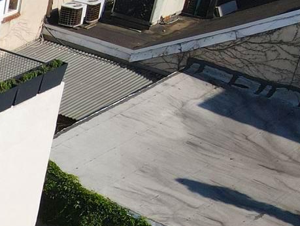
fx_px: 928
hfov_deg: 15.3
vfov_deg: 13.4
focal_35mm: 107
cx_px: -277
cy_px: 278
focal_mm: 4.5
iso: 120
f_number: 2.8
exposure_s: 1/15
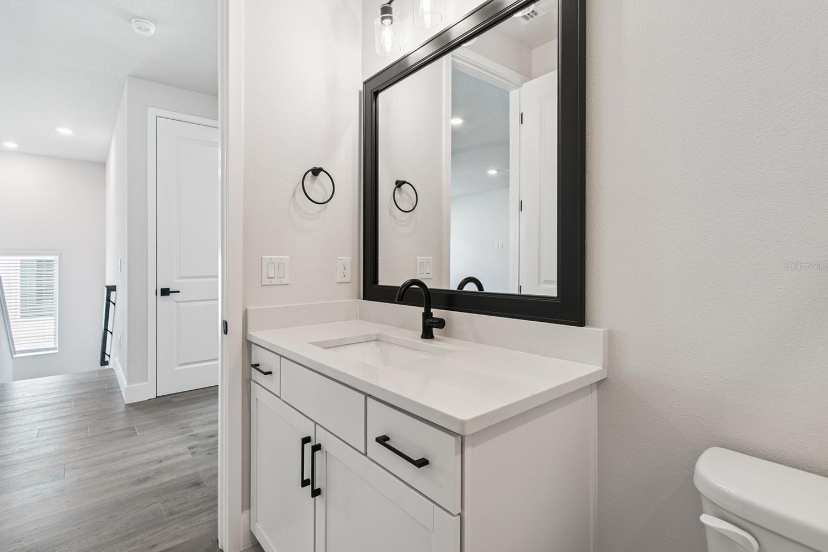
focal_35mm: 16
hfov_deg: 96.6
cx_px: 390
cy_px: 266
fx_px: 368
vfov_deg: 73.7
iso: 100
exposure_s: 1/8
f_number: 7.1
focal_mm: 10
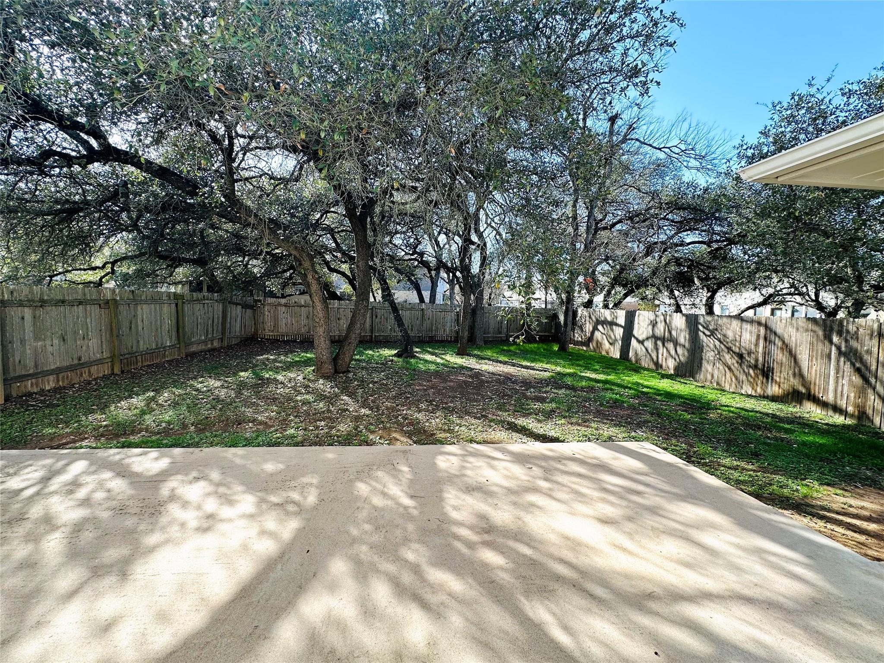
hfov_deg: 102.1
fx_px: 358
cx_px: 442
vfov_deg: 85.7
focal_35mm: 14
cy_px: 332
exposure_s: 1/278
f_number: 2.2
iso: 40
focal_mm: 2.22
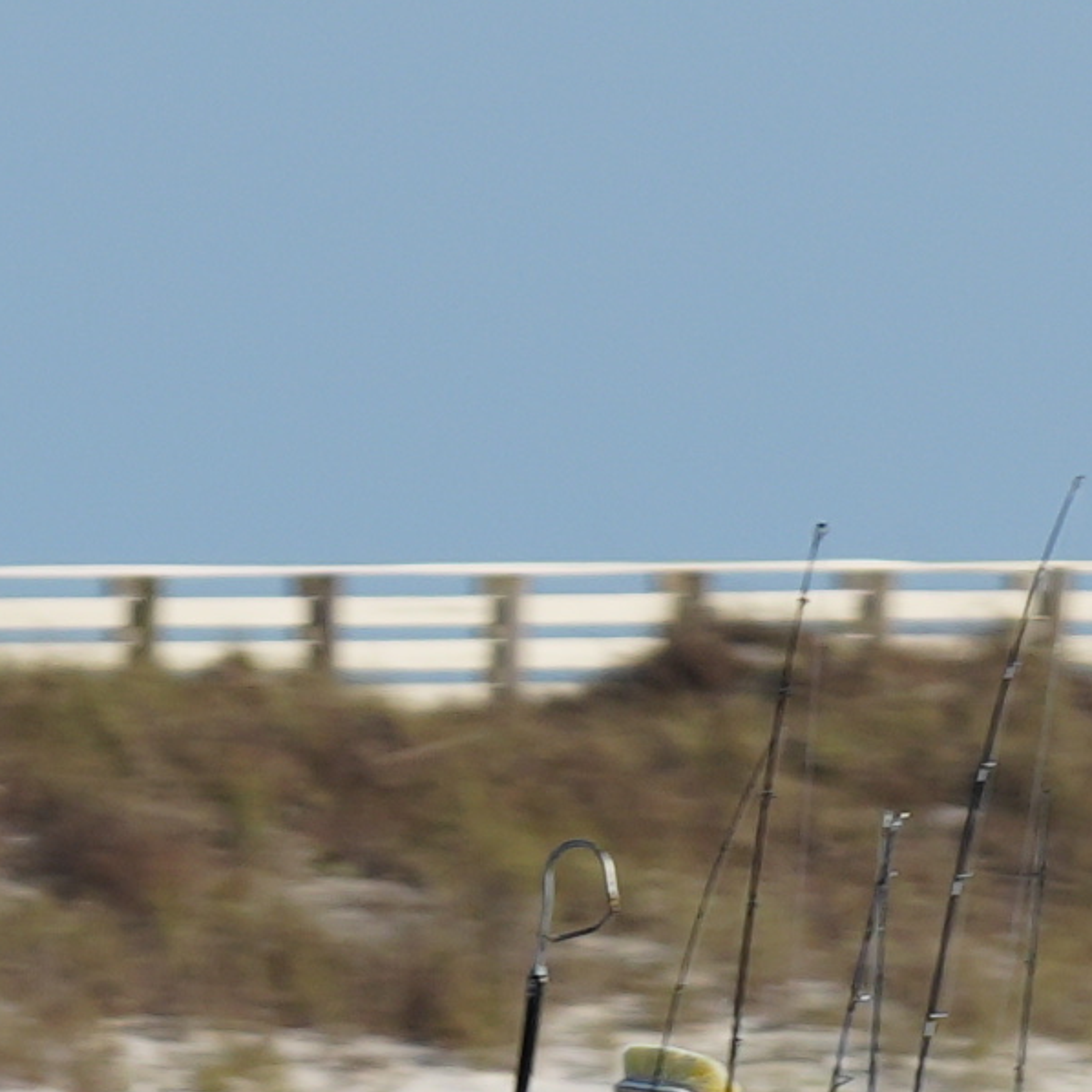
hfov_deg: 0.9
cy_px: 3042
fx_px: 71095
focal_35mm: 1992
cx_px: 1335
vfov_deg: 0.9
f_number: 9
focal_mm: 200
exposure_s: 1/320
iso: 100
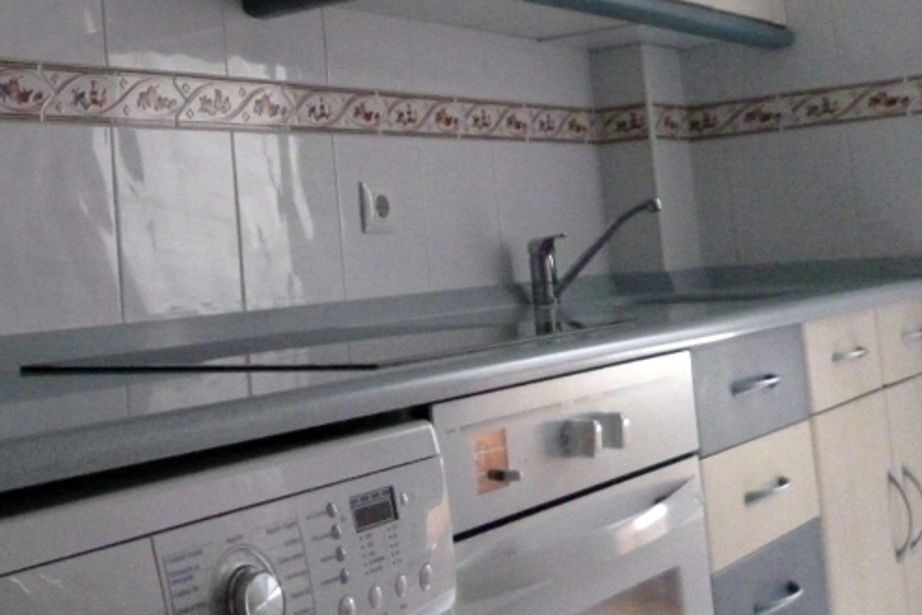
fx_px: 1357
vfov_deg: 25.1
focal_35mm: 53
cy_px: 115
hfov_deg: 36.5
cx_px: 216
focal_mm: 5
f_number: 3.1
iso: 1000
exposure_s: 1/8
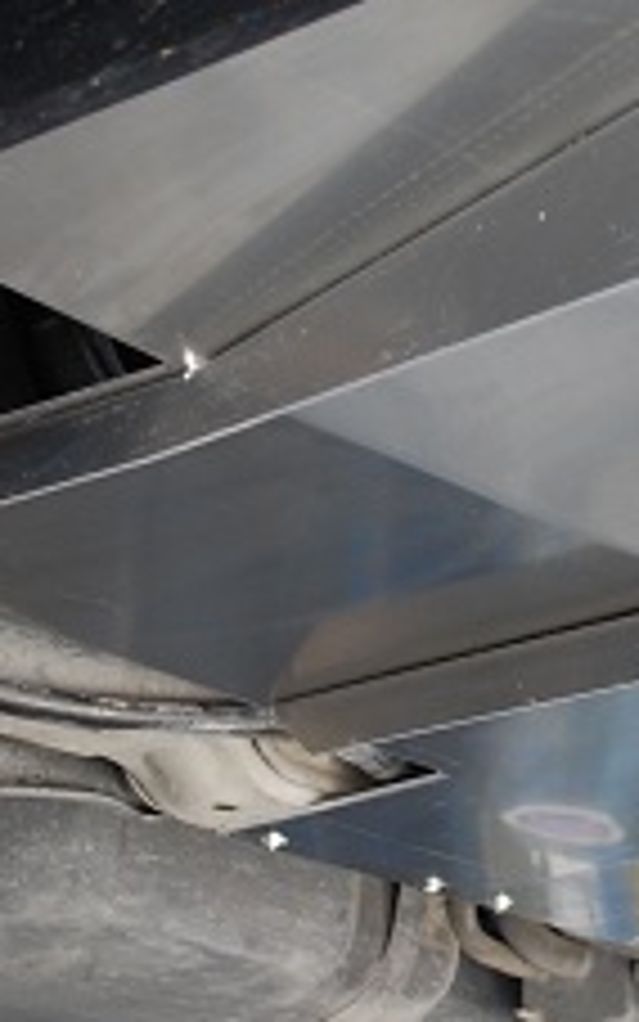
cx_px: 727
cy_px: 561
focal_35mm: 136
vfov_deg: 15.4
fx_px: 3787
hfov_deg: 9.5
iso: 200
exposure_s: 1/30
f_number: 4.2
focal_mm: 26
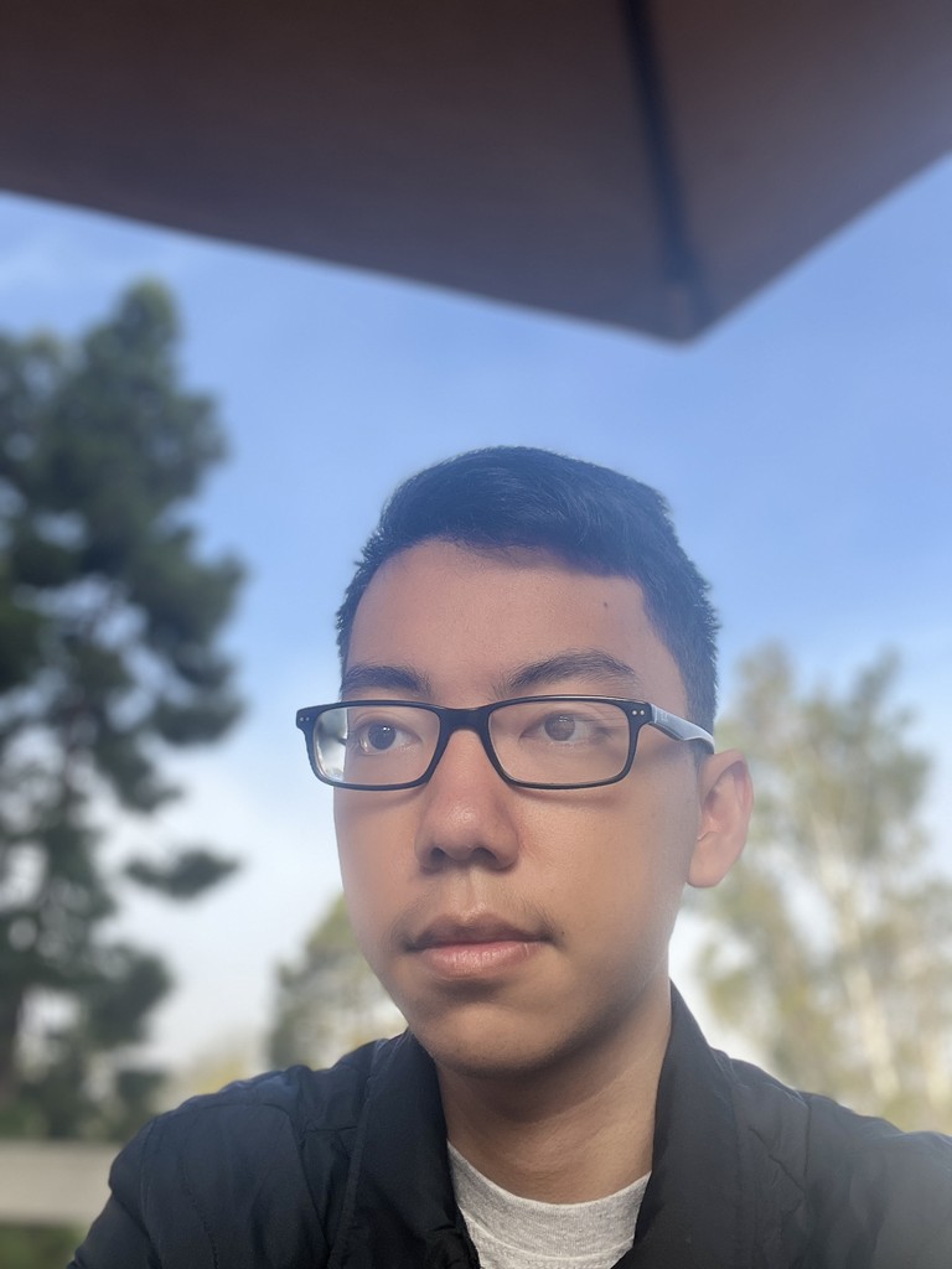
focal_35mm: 30
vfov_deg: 60.0
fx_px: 1100
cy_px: 634
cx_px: 476
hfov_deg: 46.8
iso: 32
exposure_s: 1/241
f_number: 2.2
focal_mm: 2.71
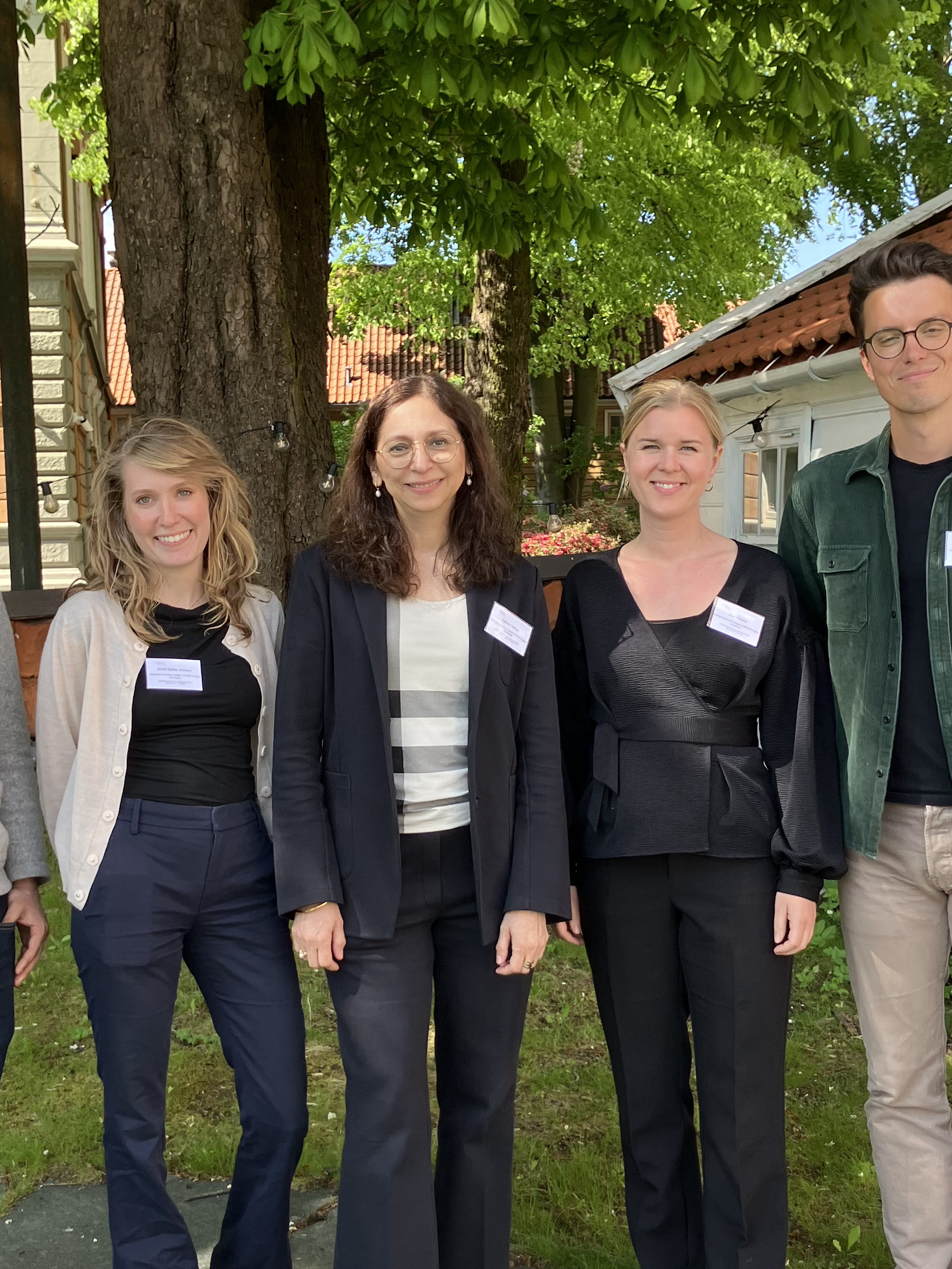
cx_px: 400
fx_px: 1760
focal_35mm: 48
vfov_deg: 39.6
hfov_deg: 30.2
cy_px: 688
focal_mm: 3.99
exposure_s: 1/382
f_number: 1.8
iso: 32
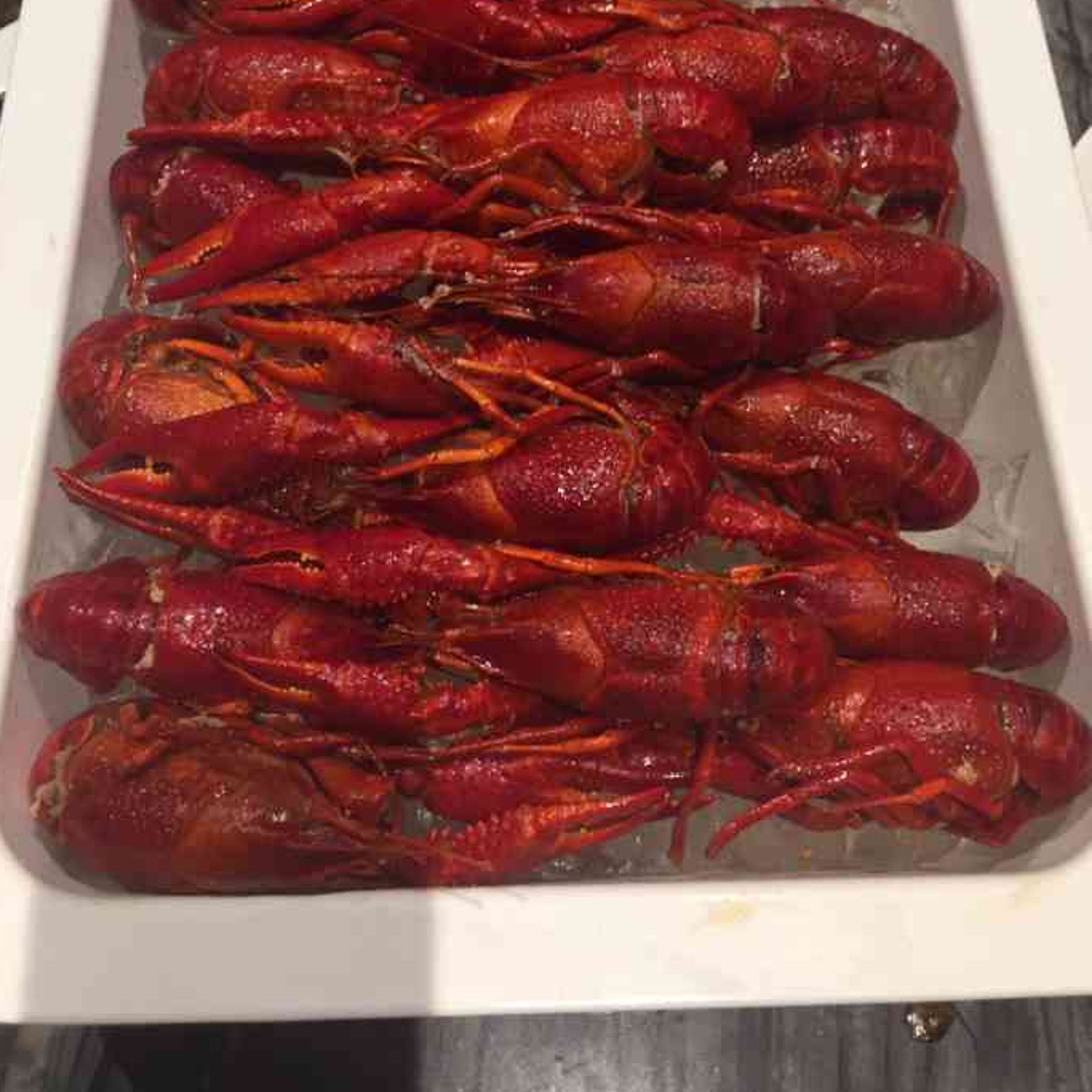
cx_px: 552
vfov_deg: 46.7
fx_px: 1249
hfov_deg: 47.2
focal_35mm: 35
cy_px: 389
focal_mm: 4.15
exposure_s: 1/33
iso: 125
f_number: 2.2
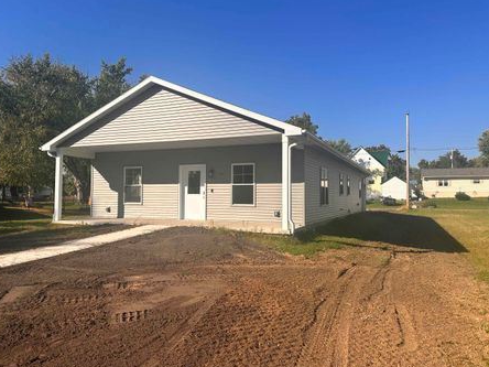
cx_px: 226
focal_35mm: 27
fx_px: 381
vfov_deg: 51.4
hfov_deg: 65.2
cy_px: 182
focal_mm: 6.86
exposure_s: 1/5263
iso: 80
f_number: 1.78
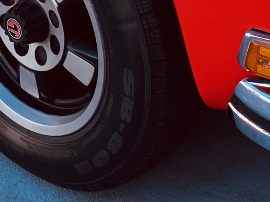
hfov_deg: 14.1
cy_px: -148
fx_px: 1085
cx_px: 43
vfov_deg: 10.1
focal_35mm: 139
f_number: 1.8
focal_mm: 4.25
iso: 32
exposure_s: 1/308
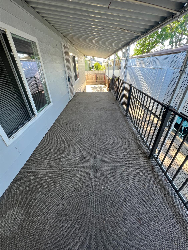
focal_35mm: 13
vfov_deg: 106.2
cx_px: 94
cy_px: 125
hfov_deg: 89.9
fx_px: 94
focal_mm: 1.57
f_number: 1.8
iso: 50
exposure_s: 1/120
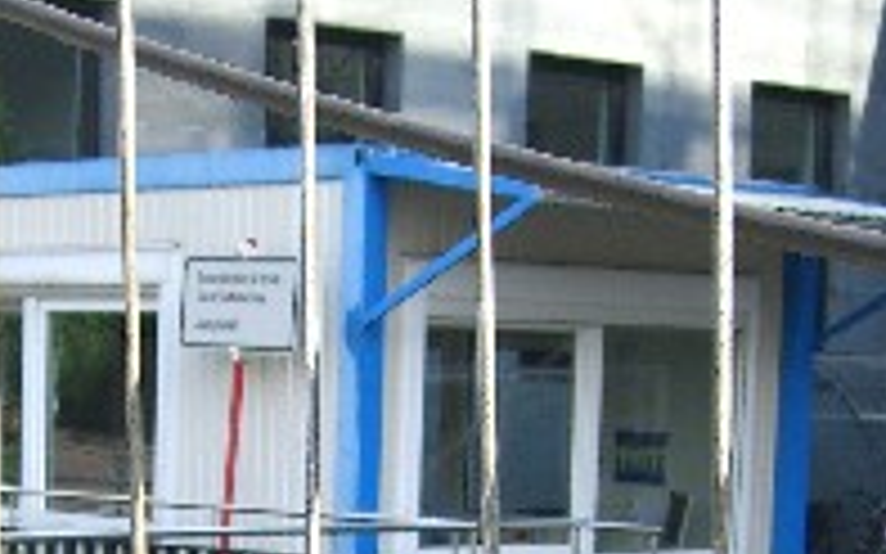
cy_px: 790
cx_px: 223
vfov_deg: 10.7
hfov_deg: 17.4
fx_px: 2873
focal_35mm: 119
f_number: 2.8
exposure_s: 1/250
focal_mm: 7.9
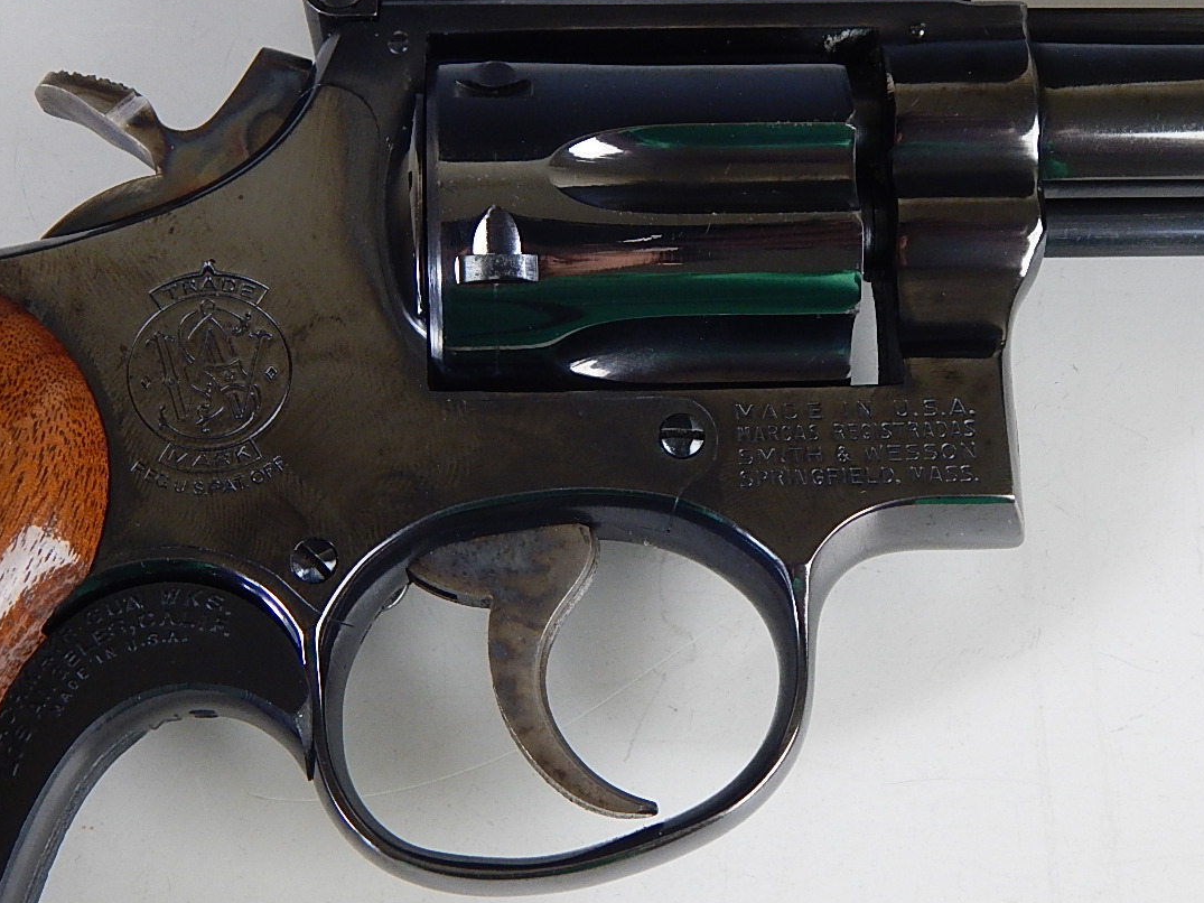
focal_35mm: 64
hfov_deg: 30.3
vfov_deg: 22.9
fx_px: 2226
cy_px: 357
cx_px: 607
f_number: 3.6
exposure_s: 1/30
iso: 250
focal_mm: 7.7
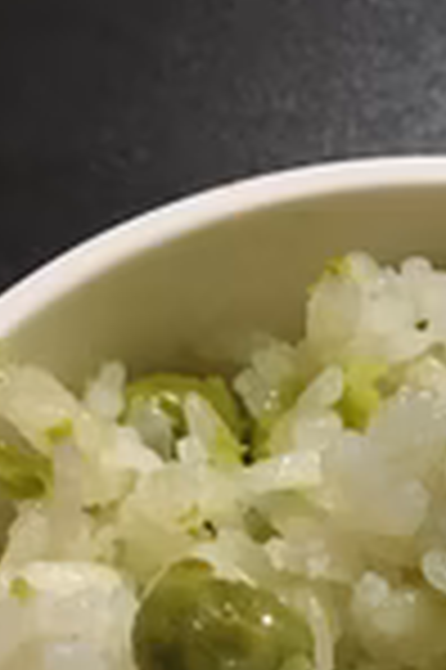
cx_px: 478
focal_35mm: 81
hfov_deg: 16.4
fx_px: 1509
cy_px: 823
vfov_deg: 22.9
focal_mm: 4.15
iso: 200
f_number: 2.2
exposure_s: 1/25
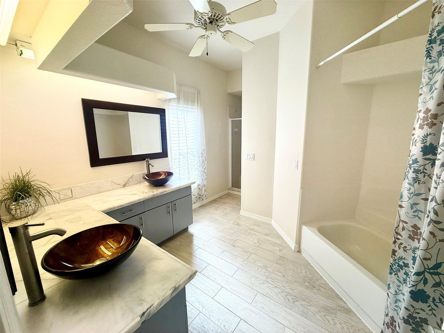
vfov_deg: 85.7
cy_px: 166
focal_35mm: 14
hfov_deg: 102.1
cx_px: 222
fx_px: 180
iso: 64
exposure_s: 1/285
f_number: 2.2
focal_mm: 2.22
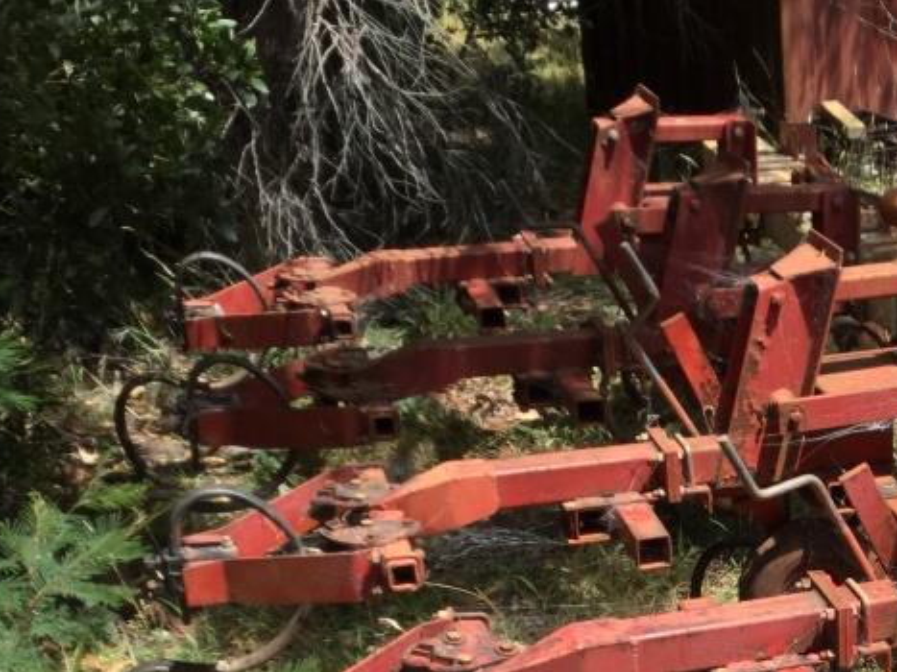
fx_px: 1762
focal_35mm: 68
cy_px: 735
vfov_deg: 20.6
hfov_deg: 26.6
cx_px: 953
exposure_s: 1/799
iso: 25
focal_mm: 3.3
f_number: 2.4
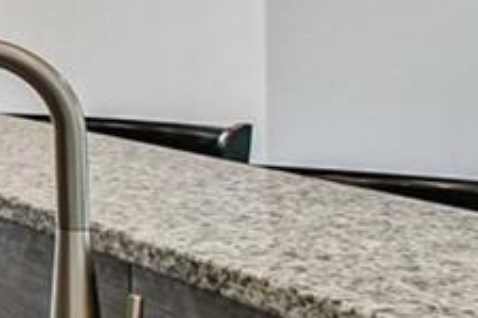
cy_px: -79
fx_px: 1420
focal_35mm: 107
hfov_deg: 10.7
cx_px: -1035
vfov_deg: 12.4
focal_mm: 10
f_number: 7.1
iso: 100
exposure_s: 1/3.33
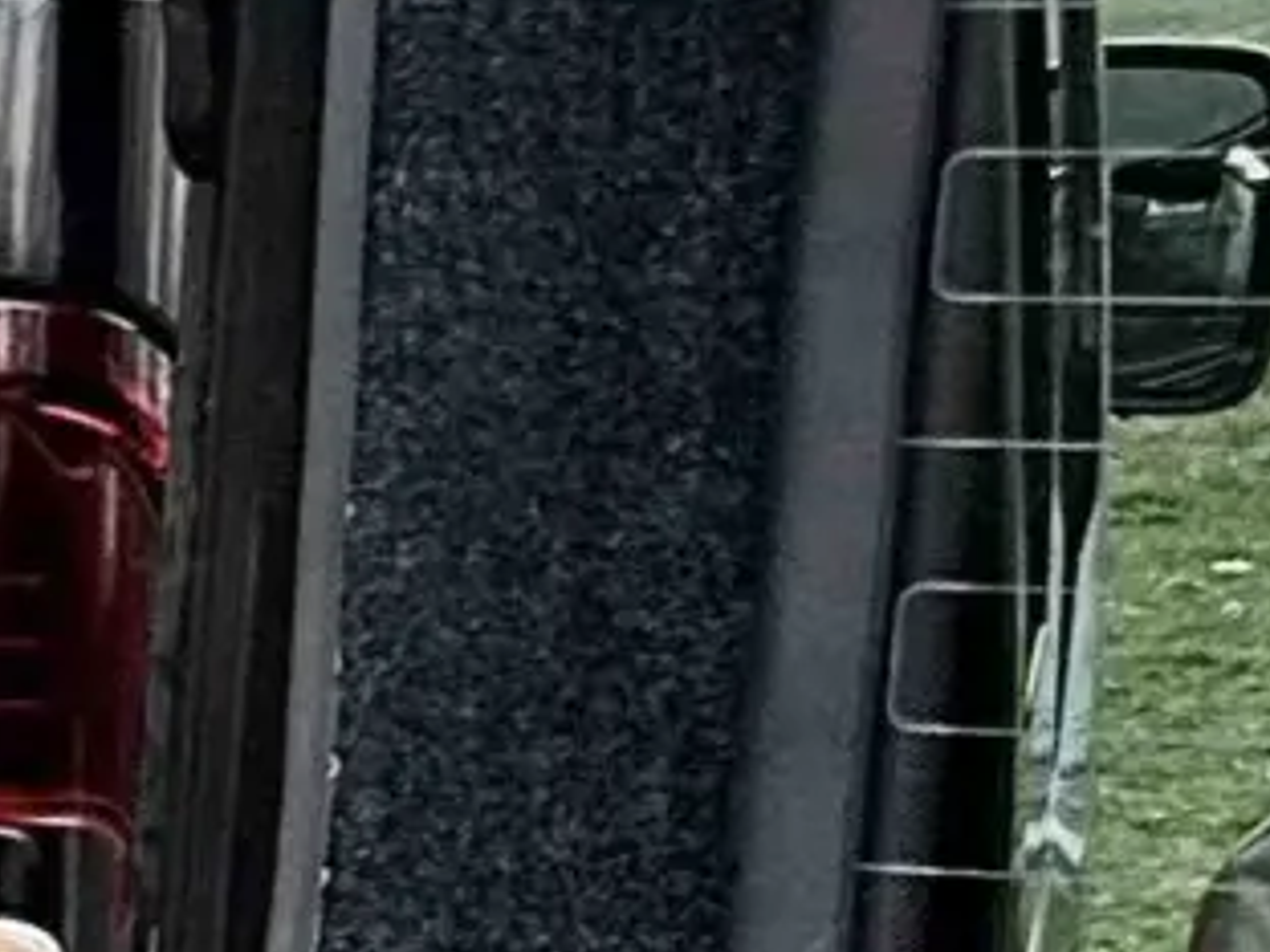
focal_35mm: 208
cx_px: -2969
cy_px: 1664
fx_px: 7631
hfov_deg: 7.8
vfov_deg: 7.0
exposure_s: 1/60
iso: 160
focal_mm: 5.7
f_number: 1.5
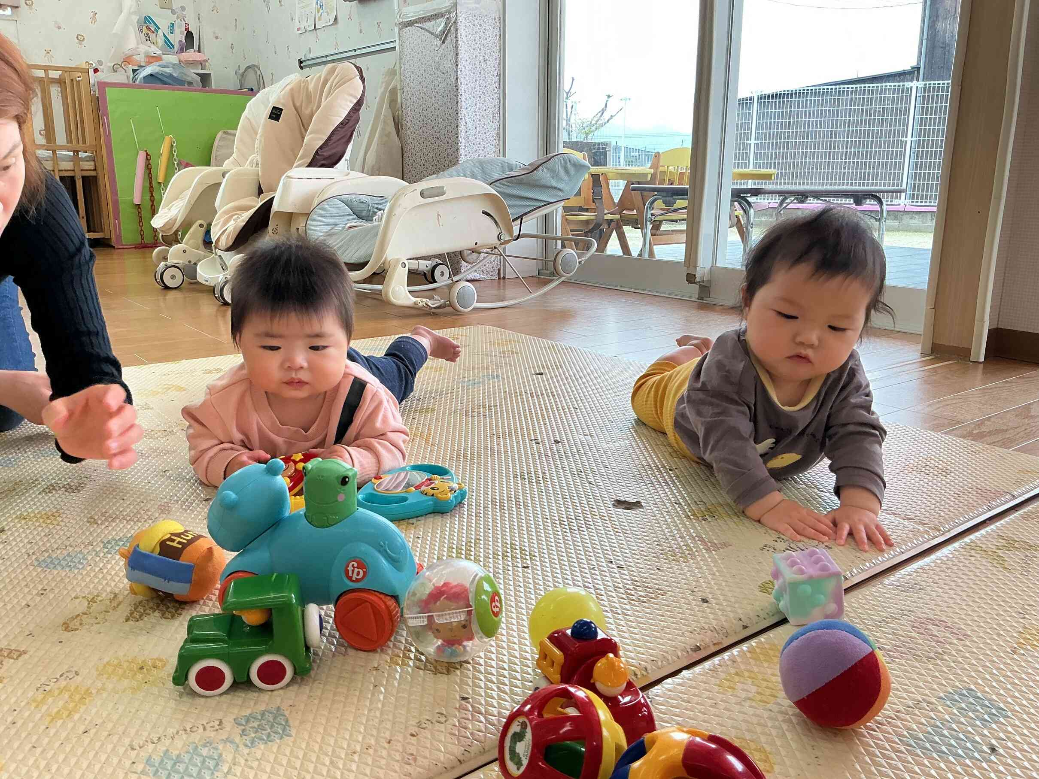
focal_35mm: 29
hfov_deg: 61.7
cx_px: 520
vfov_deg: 48.2
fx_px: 870
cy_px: 390
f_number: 1.8
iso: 32
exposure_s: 1/120
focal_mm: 3
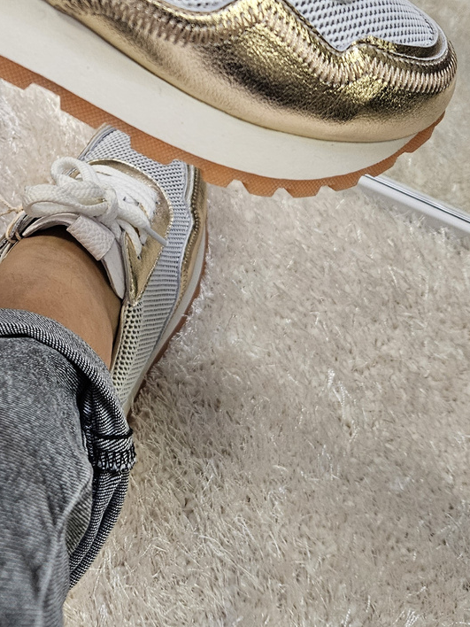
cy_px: 169
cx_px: 16
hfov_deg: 26.7
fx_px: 941
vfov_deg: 36.1
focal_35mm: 52
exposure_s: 1/100
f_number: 1.8
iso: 400
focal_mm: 5.4
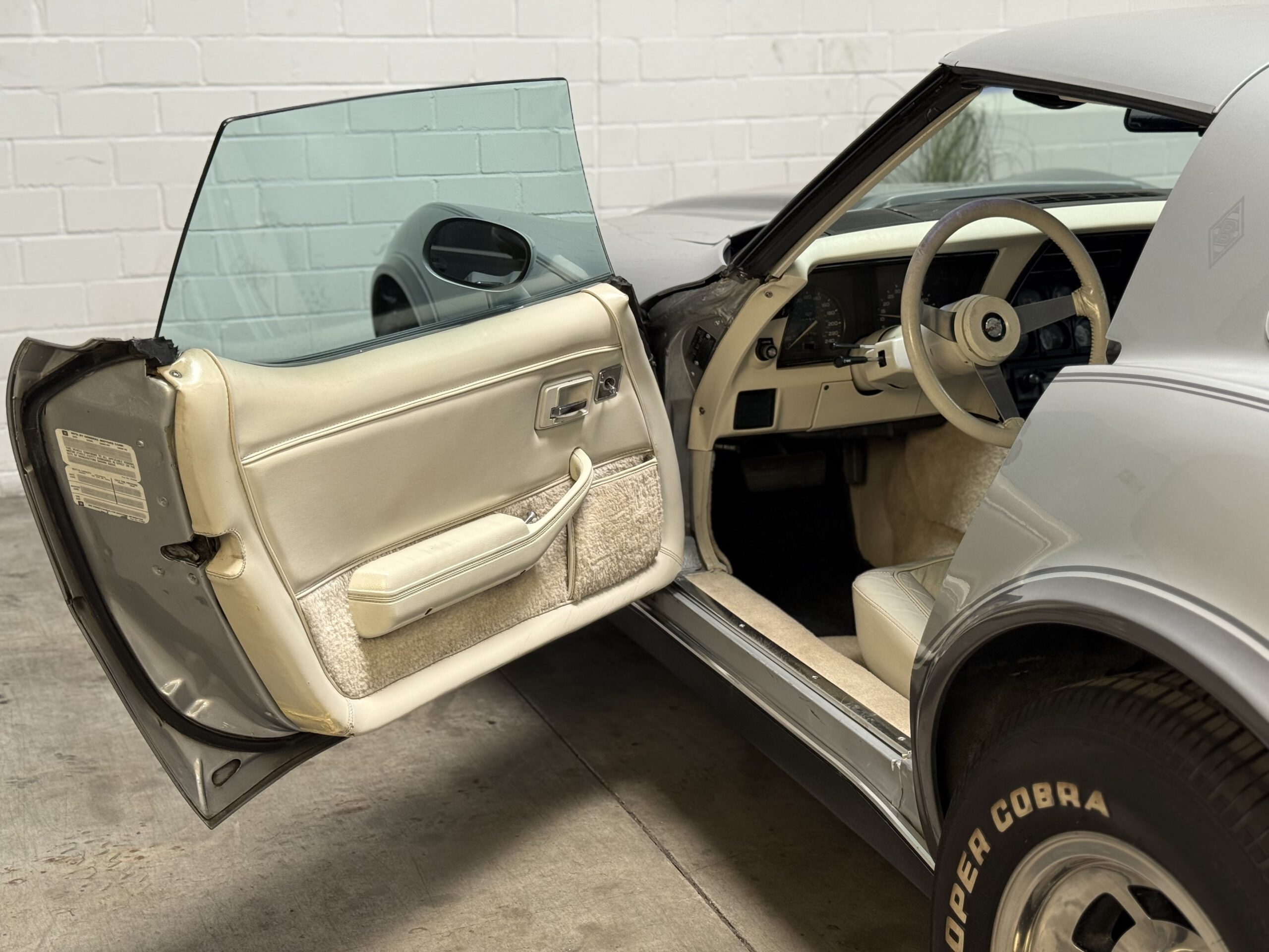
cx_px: 634
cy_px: 476
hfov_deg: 39.7
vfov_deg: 30.3
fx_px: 1760
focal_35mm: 48
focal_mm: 6.76
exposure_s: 1/50
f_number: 1.78
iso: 64
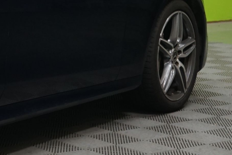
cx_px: -223
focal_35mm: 135
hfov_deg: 13.2
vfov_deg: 10.0
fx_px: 870
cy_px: -25
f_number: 5.6
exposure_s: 1/20
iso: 1000
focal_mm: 31
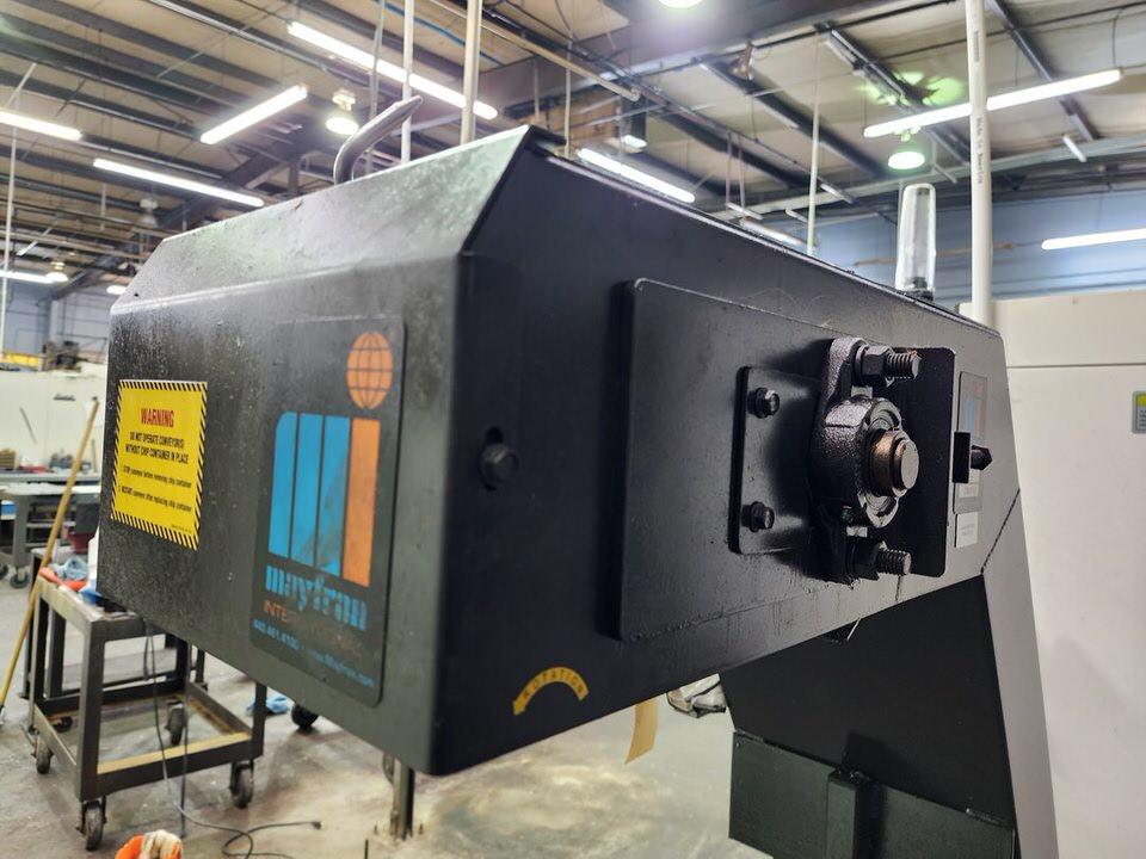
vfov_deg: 58.9
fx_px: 761
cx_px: 573
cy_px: 430
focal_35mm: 23
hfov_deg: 73.9
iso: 640
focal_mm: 6.4
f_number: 1.8
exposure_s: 1/60
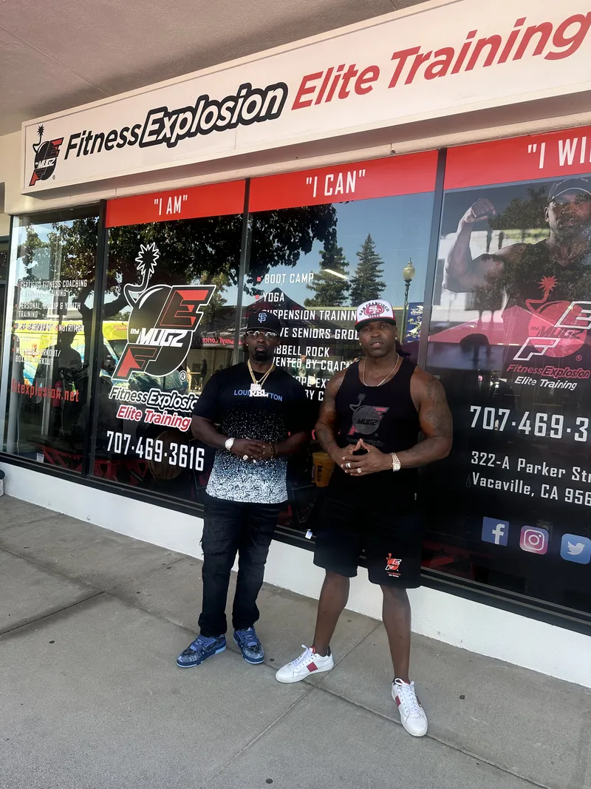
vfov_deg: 71.6
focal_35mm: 24
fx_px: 546
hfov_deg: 56.8
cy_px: 394
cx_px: 296
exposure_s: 1/341
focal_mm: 6.86
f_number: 1.78
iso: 80
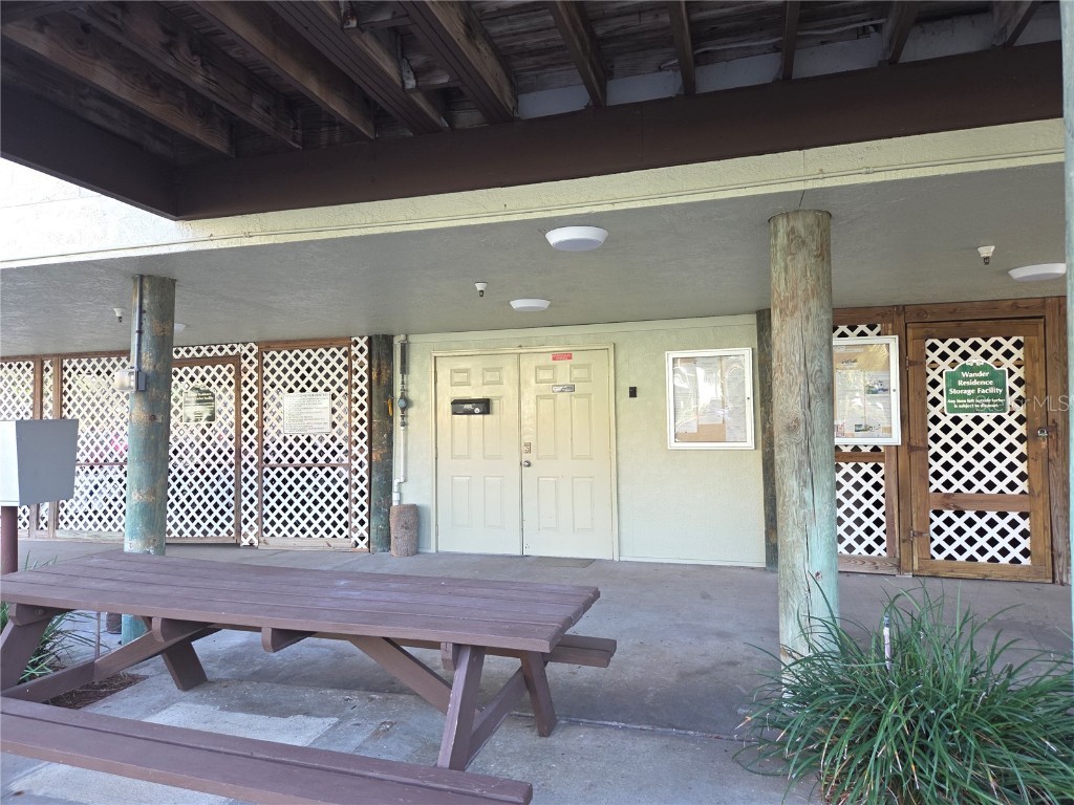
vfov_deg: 58.9
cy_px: 402
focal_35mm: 23
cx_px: 537
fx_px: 714
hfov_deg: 73.9
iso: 40
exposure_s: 1/120
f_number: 1.8
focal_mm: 5.4
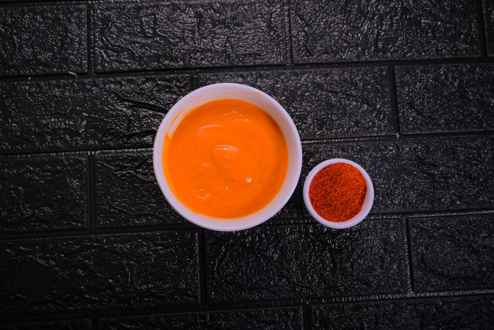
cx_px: 247
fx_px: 412
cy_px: 165
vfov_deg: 43.6
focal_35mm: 30
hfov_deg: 61.9
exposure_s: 1/200
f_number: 4
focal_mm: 30
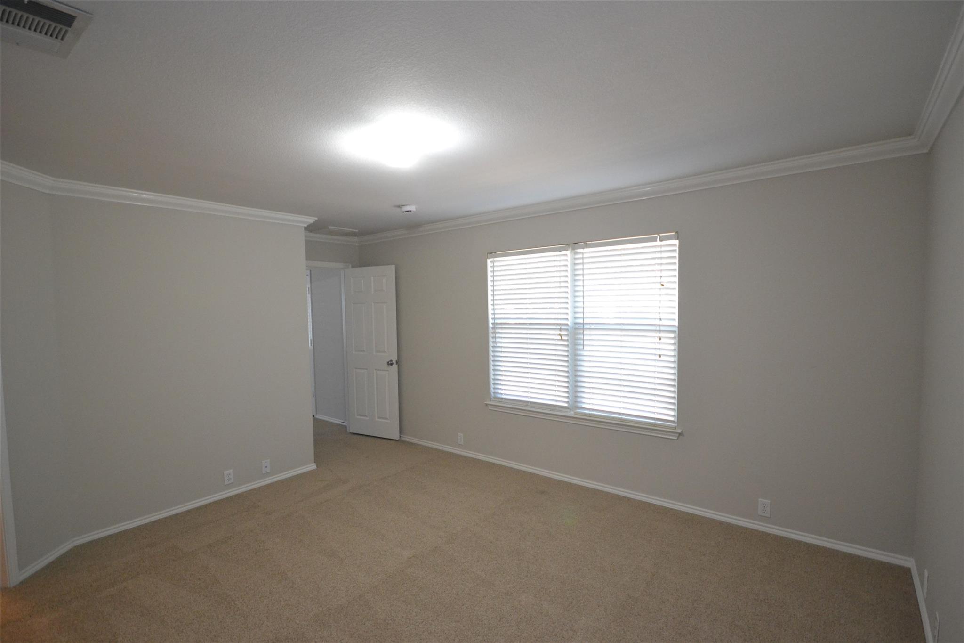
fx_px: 442
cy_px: 322
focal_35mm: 16
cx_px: 482
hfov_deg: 95.0
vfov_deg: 72.0
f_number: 4.2
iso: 1800
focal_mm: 11
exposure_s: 1/60
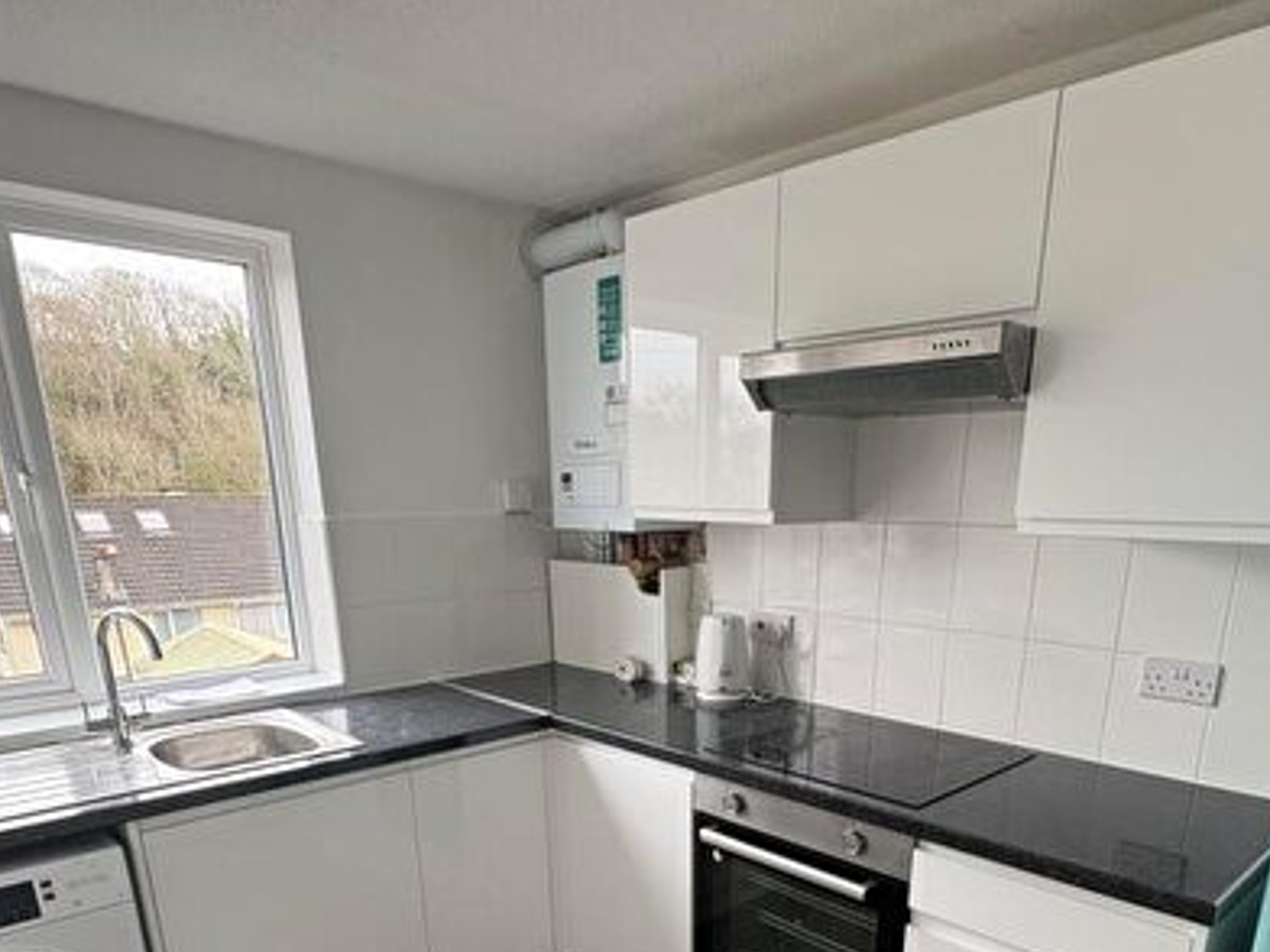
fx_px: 917
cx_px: 680
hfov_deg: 69.3
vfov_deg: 50.9
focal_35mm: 25
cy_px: 785
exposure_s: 1/99
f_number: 2.2
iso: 200
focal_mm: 2.22
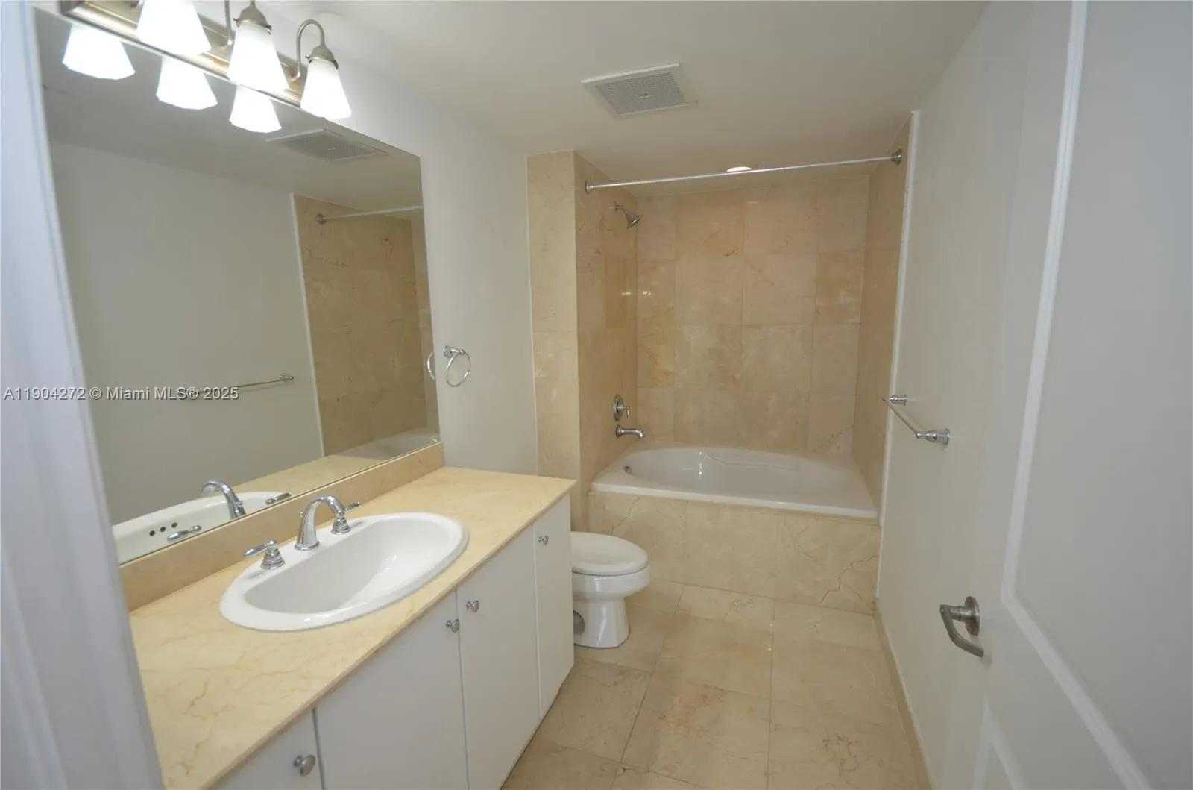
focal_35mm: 15
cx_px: 596
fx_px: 496
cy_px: 395
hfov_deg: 100.5
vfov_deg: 77.0
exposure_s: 1/60
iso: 500
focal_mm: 10
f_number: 4
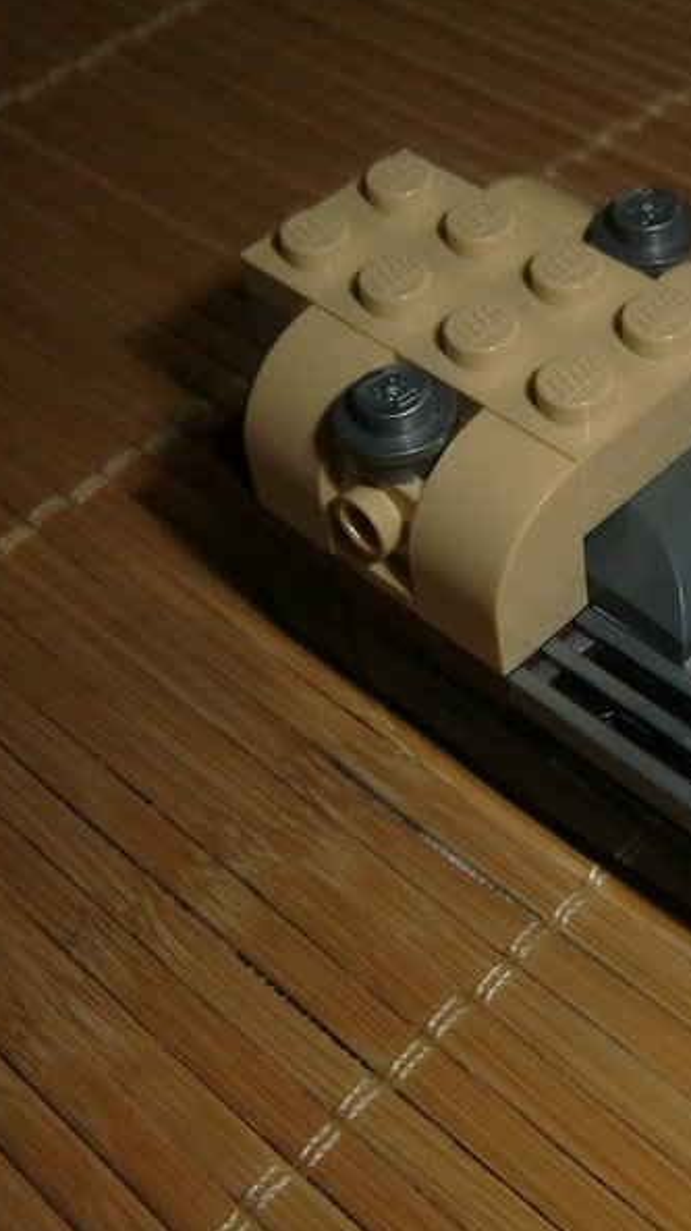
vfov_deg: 41.3
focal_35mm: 50
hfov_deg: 23.2
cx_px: 639
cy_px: 612
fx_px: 1631
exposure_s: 1/30
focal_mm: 6.1
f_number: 8.4
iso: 400
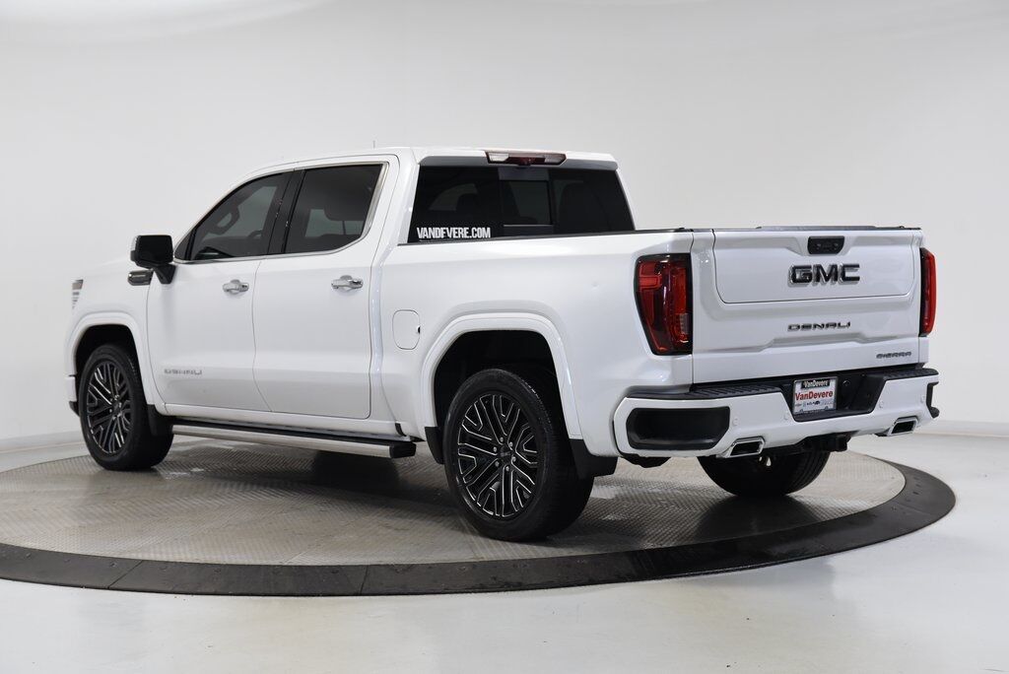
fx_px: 1683
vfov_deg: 22.7
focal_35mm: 60
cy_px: 337
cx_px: 504
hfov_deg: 33.4
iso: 1600
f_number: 4.5
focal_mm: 60
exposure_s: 1/100
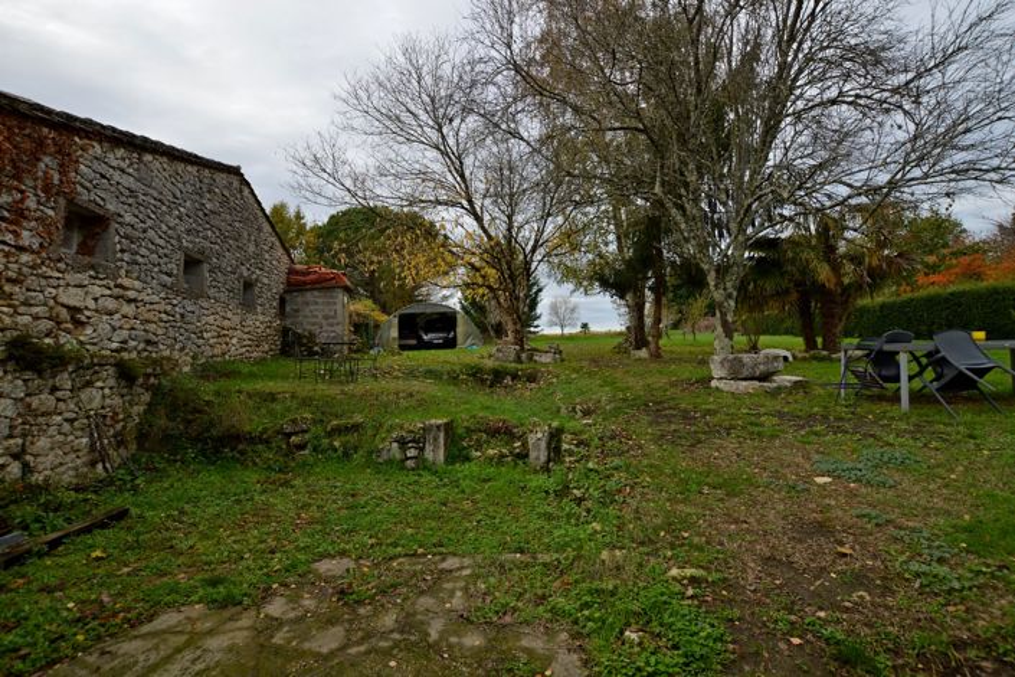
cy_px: 338
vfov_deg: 77.3
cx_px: 508
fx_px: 423
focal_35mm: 15
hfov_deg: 100.4
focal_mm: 10
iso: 100
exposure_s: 1/160
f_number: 6.3
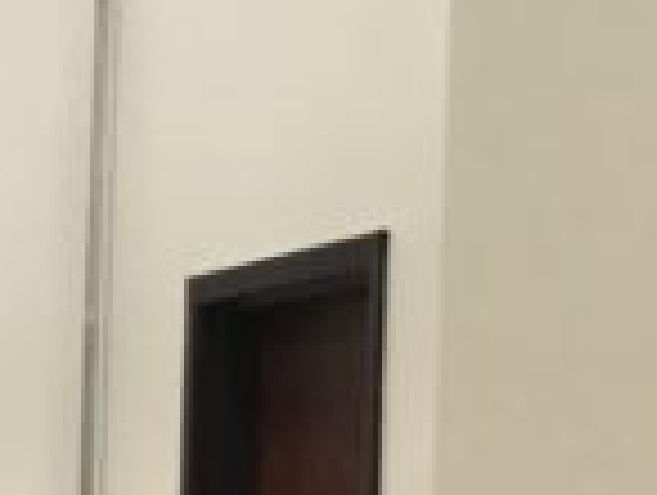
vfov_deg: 6.7
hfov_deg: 8.1
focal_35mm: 217
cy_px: 891
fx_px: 4125
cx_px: -1094
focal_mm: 3.3
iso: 80
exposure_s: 1/30
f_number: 2.4
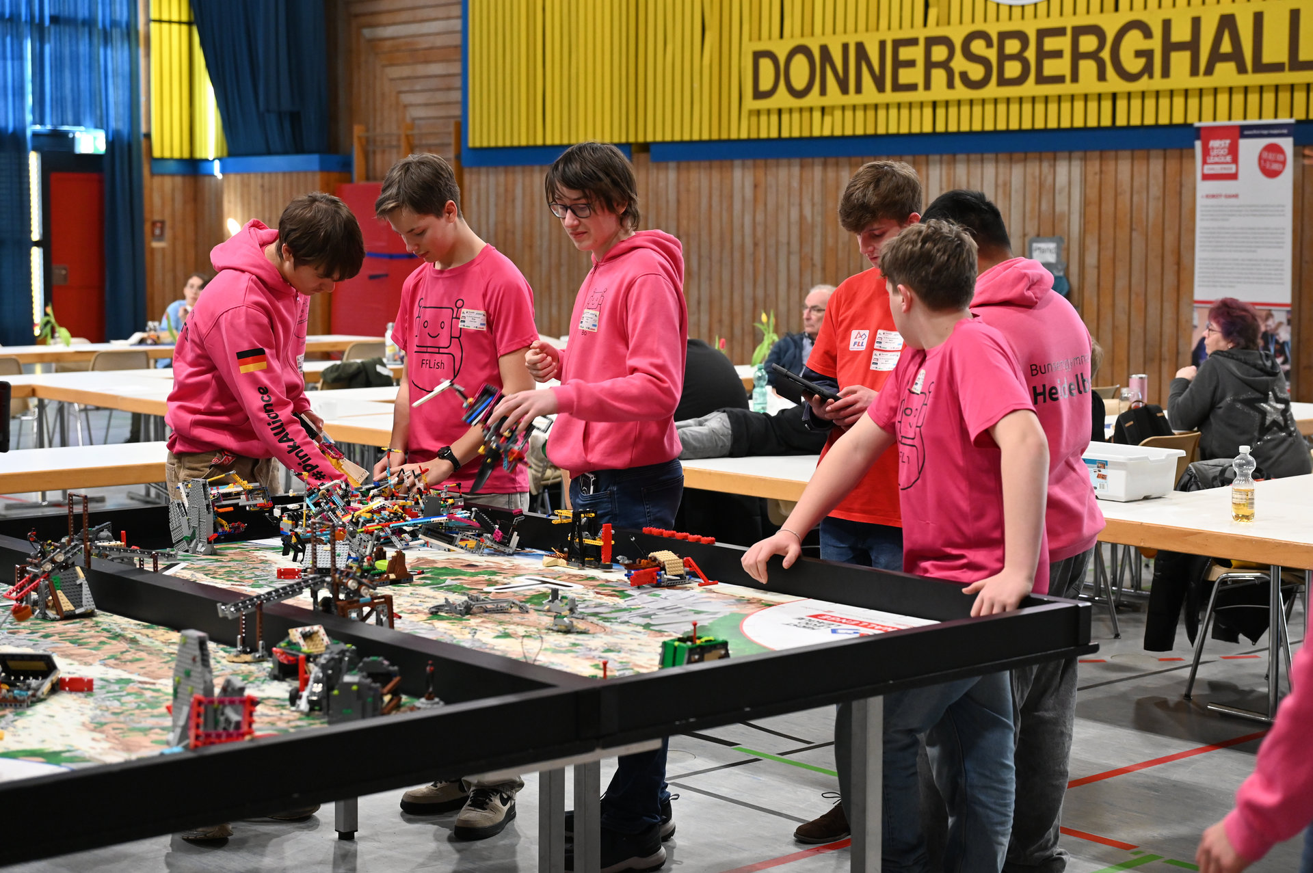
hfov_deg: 34.5
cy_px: 436
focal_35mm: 58
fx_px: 2114
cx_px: 656
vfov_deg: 23.3
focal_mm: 58
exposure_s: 1/100
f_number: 4
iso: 3200
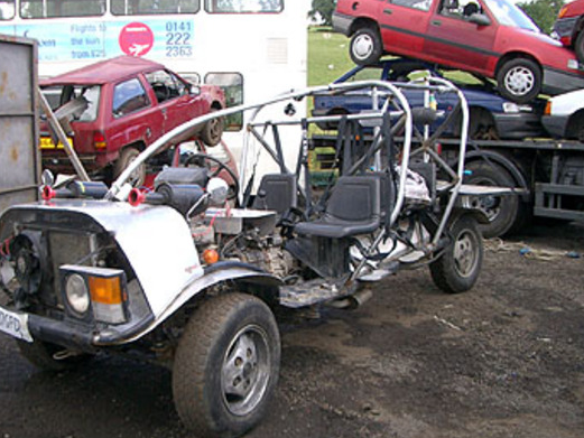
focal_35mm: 43
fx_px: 726
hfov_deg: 43.7
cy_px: 245
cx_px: 250
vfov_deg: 33.6
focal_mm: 5.8
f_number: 2.6
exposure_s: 1/500
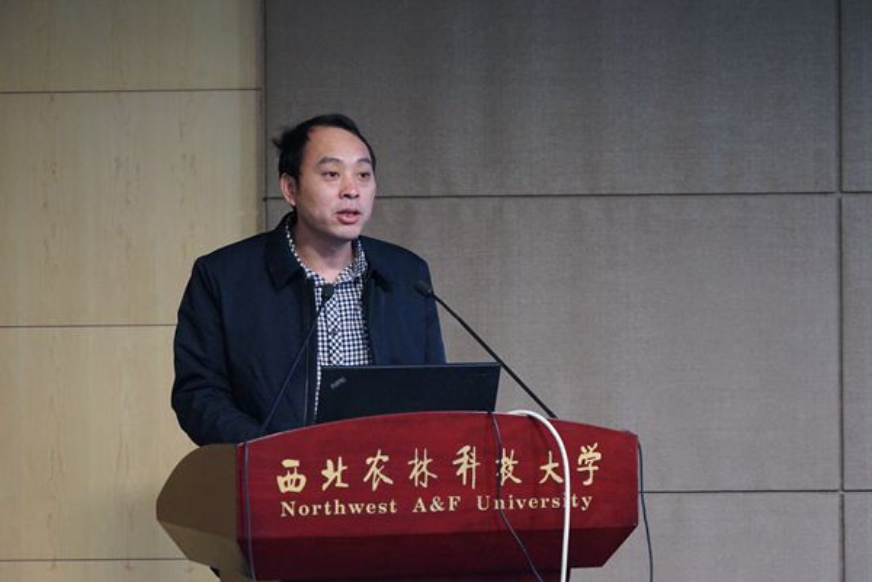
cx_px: 436
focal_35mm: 117
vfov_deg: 11.7
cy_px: 291
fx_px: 2834
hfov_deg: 17.5
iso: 6400
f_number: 6.3
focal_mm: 117
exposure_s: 1/60
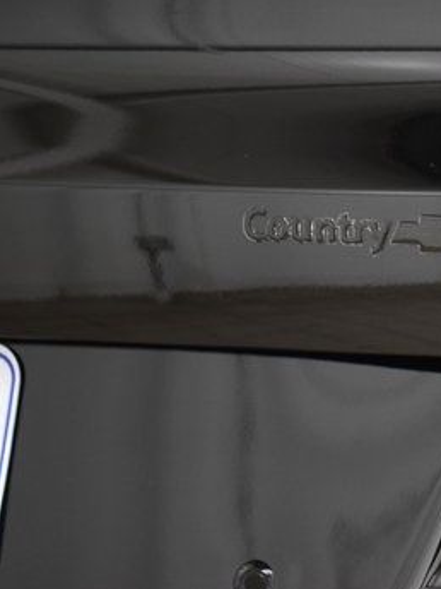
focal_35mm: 188
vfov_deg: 10.5
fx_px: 3193
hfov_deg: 7.8
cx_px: 545
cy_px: 227
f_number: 2.8
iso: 1600
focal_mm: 70
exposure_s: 1/50
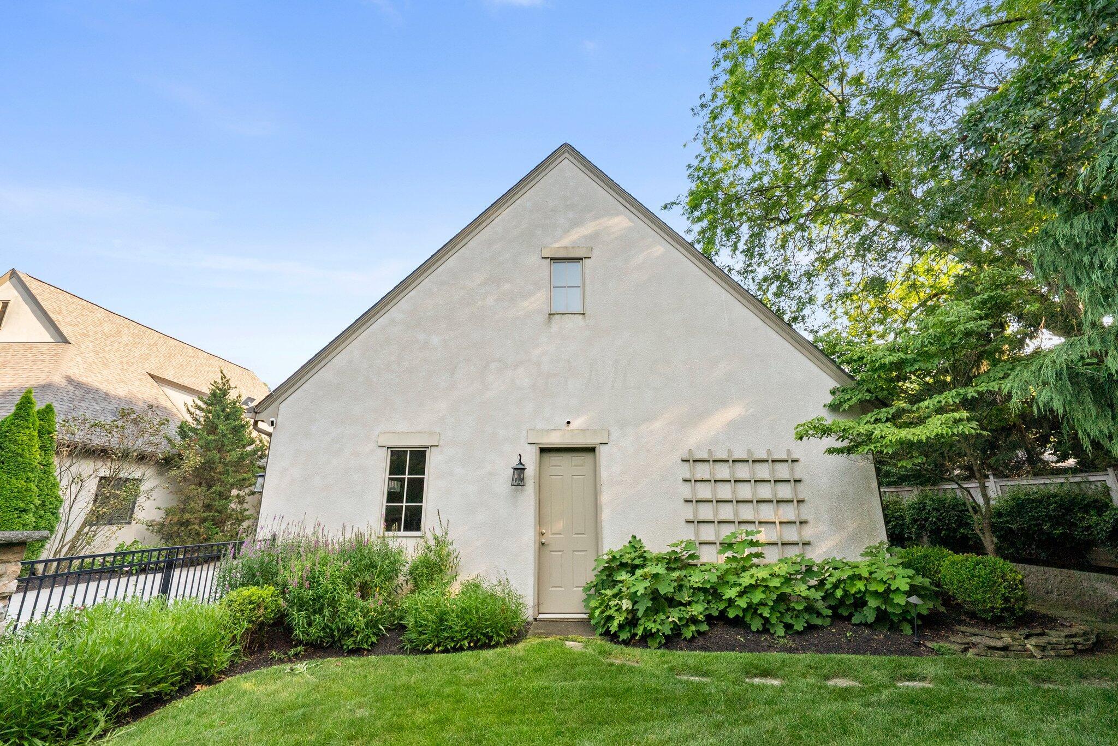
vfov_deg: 73.8
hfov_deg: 96.7
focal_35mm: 16
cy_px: 373
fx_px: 497
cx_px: 559
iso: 1250
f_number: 16
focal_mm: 16
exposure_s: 1/100
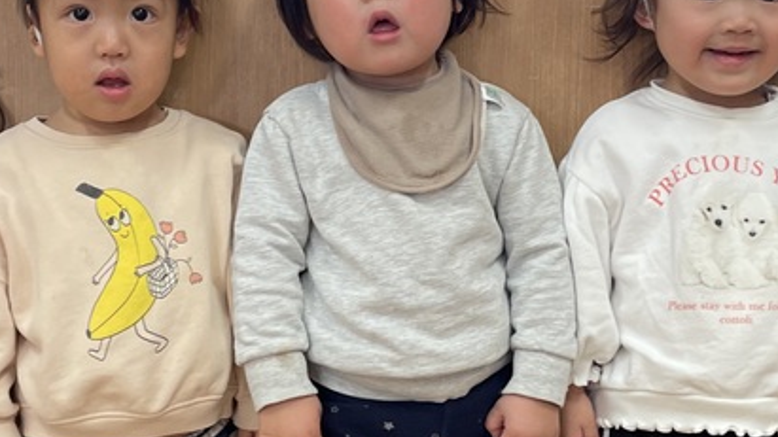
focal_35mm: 69
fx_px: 1423
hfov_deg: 30.5
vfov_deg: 17.5
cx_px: 456
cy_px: 199
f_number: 1.6
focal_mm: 4.2
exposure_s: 1/120
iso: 125
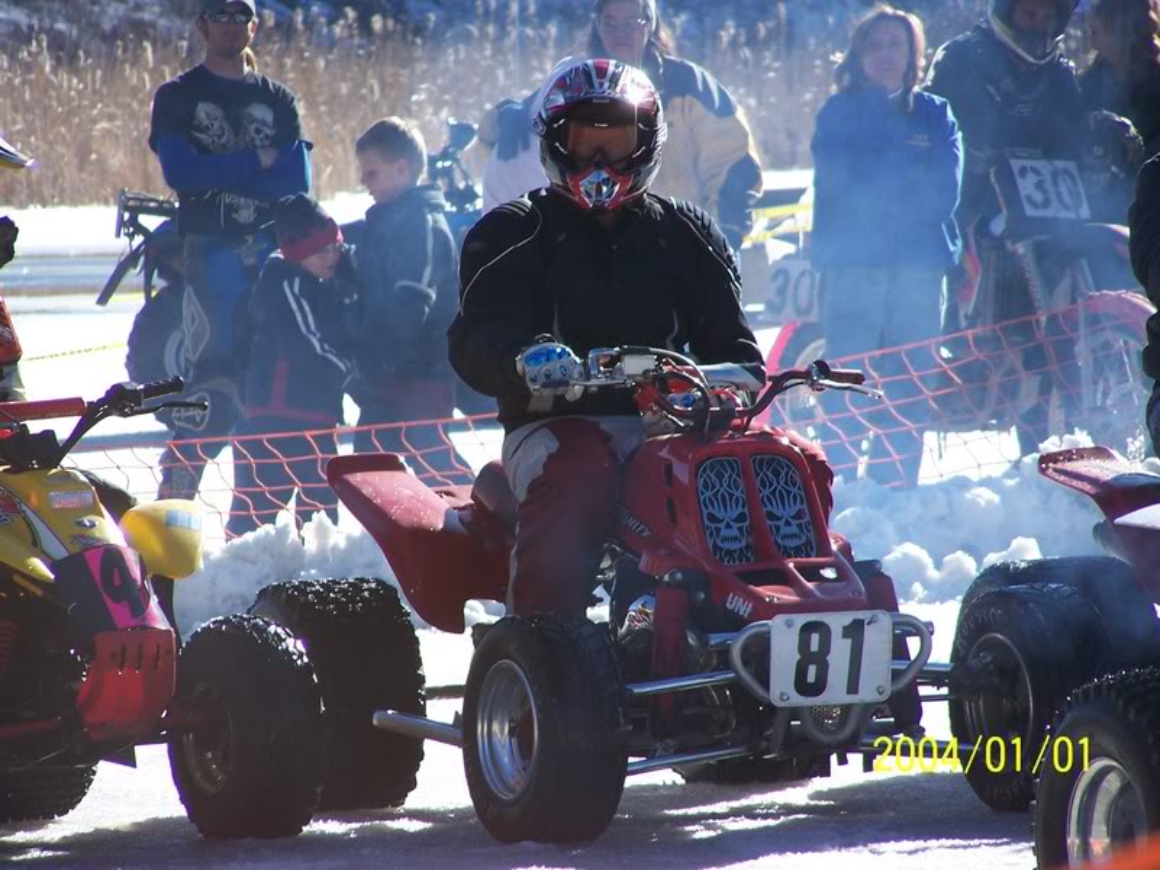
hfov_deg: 5.2
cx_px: 580
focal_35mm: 380
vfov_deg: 3.9
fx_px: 12734
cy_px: 435
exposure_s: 1/500
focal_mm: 63
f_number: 3.7
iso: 80
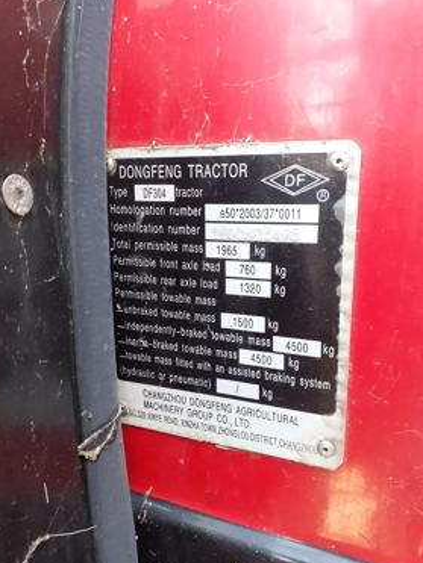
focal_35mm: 29
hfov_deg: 48.2
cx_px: 214
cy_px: 295
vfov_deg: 61.6
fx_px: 472
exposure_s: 1/50
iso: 125
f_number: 1.9
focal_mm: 3.6
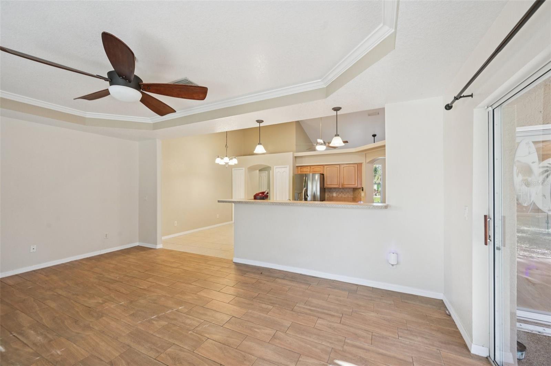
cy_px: 183
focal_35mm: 14
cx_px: 276
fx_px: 214
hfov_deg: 104.3
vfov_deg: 81.1
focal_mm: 14
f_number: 8
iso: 400
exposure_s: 1/15
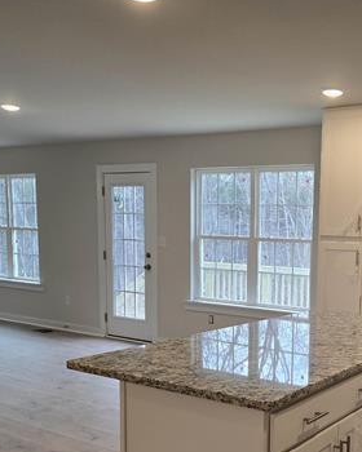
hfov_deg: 34.9
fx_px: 549
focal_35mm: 41
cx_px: 310
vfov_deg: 44.1
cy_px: 306
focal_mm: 6.3
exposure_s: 1/120
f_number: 1.7
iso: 100
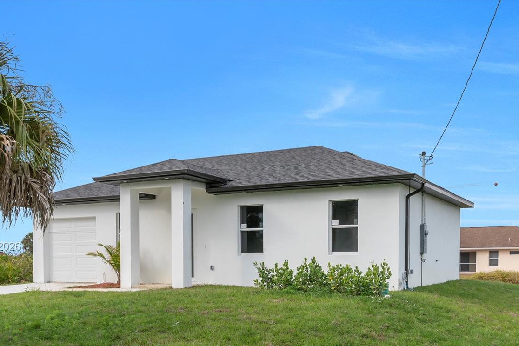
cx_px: 248
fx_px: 620
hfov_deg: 45.4
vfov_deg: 30.8
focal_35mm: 43
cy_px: 247
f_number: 6.3
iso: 100
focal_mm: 20
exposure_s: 1/200
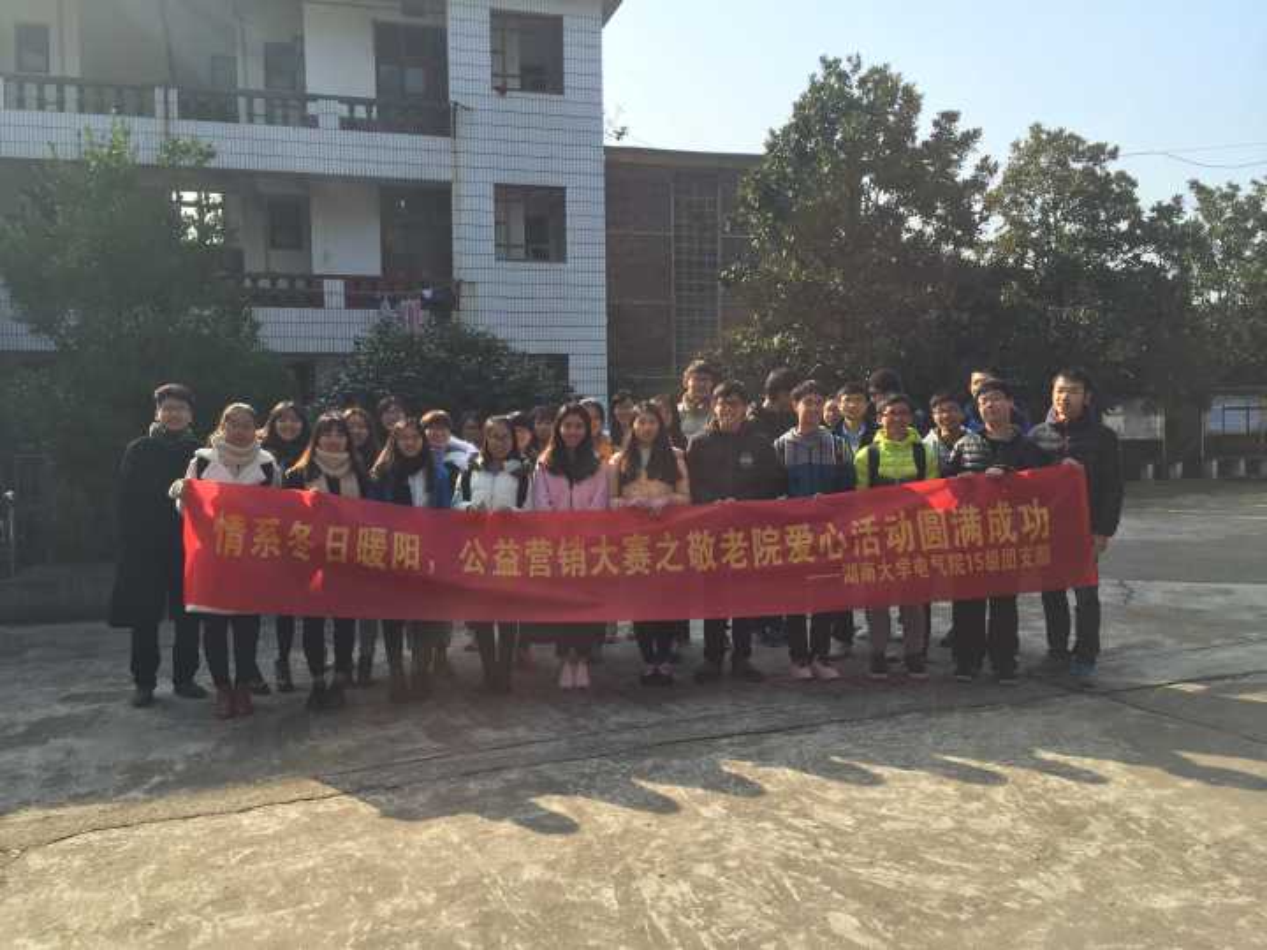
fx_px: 1061
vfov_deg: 48.2
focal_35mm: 29
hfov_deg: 61.7
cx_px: 634
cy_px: 475
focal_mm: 4.15
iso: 32
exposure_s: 1/842
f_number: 2.2
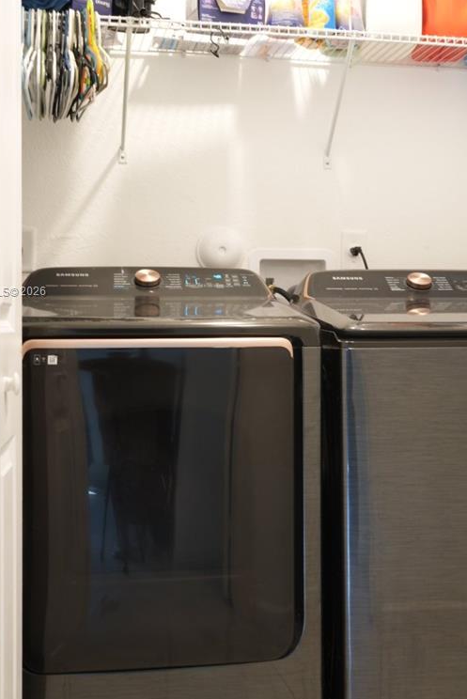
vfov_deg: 39.5
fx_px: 971
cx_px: 272
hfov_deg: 27.0
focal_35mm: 50
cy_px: 292
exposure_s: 1.3
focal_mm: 31
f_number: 11
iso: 250
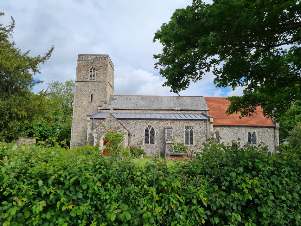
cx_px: 150
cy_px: 113
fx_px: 226
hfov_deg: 67.3
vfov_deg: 53.1
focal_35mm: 26
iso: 50
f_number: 1.8
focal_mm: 5.4
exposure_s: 1/1924
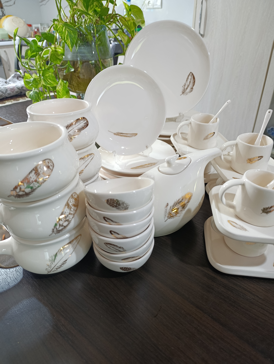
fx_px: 242
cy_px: 182
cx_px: 137
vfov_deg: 73.8
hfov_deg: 59.0
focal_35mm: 23
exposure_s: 1/33.3
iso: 1082
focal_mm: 6.11
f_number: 1.65
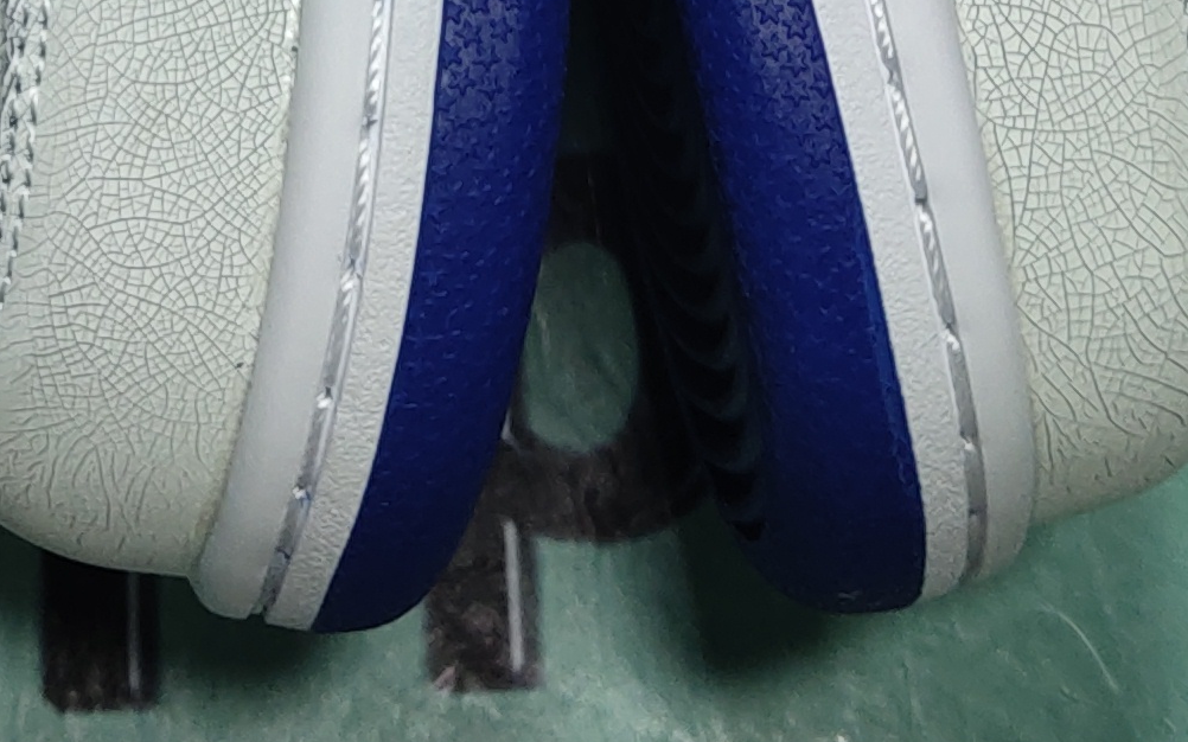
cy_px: -658
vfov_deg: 9.6
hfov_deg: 16.3
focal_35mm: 128
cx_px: 410
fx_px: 4144
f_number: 1.79
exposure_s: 1/105
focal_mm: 4.35
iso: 50
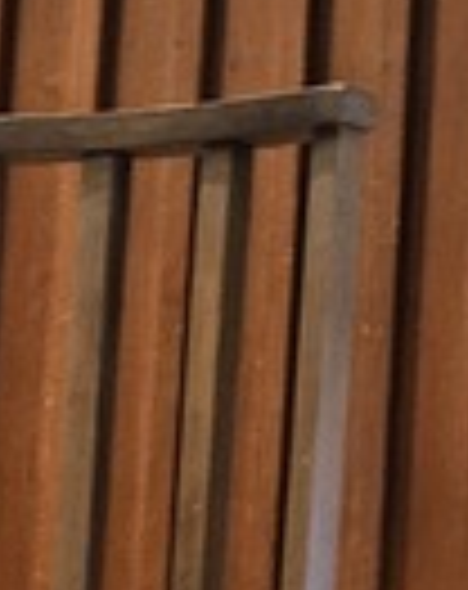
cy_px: 540
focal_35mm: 176
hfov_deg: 8.4
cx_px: 837
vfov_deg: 10.9
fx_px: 3062
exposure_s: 1/60
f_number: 1.8
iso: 640
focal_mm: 5.4
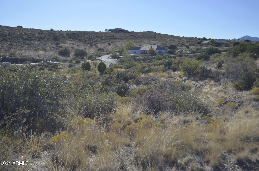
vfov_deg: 34.1
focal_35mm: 39
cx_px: 130
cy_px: 86
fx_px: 280
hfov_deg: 49.6
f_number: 4.2
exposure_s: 1/1000
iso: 100
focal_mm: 26
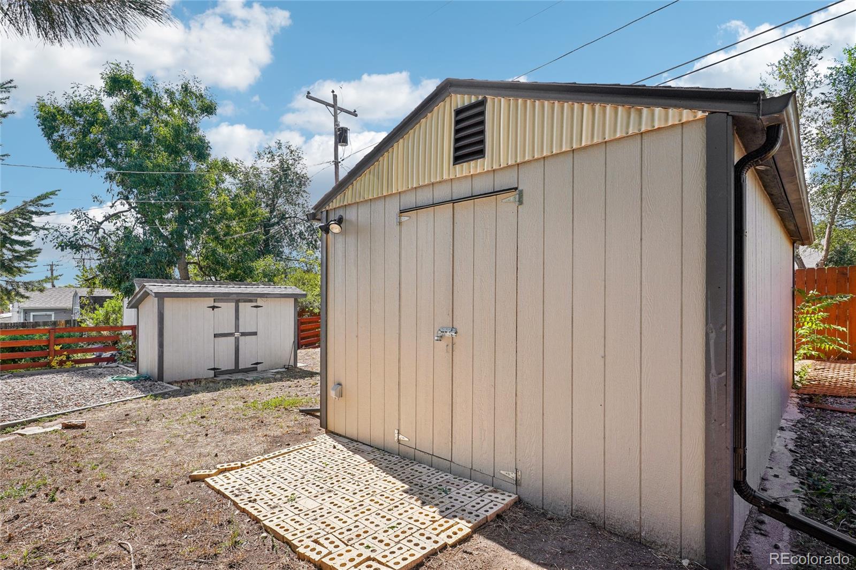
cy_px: 285
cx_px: 428
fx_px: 392
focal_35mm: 16
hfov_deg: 95.0
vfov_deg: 72.0
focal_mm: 11
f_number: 8
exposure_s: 1/200
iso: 100
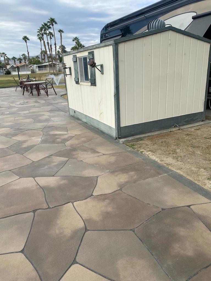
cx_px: 106
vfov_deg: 67.3
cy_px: 140
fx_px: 211
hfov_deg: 53.1
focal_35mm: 26
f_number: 1.8
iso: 32
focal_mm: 4.25
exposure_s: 1/2268
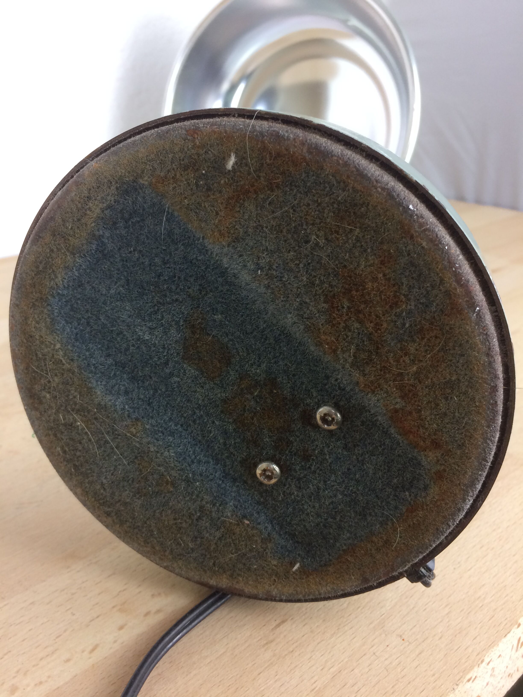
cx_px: 262
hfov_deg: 48.2
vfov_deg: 61.7
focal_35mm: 29
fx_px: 584
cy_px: 348
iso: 64
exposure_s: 1/33
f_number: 2.2
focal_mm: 4.15
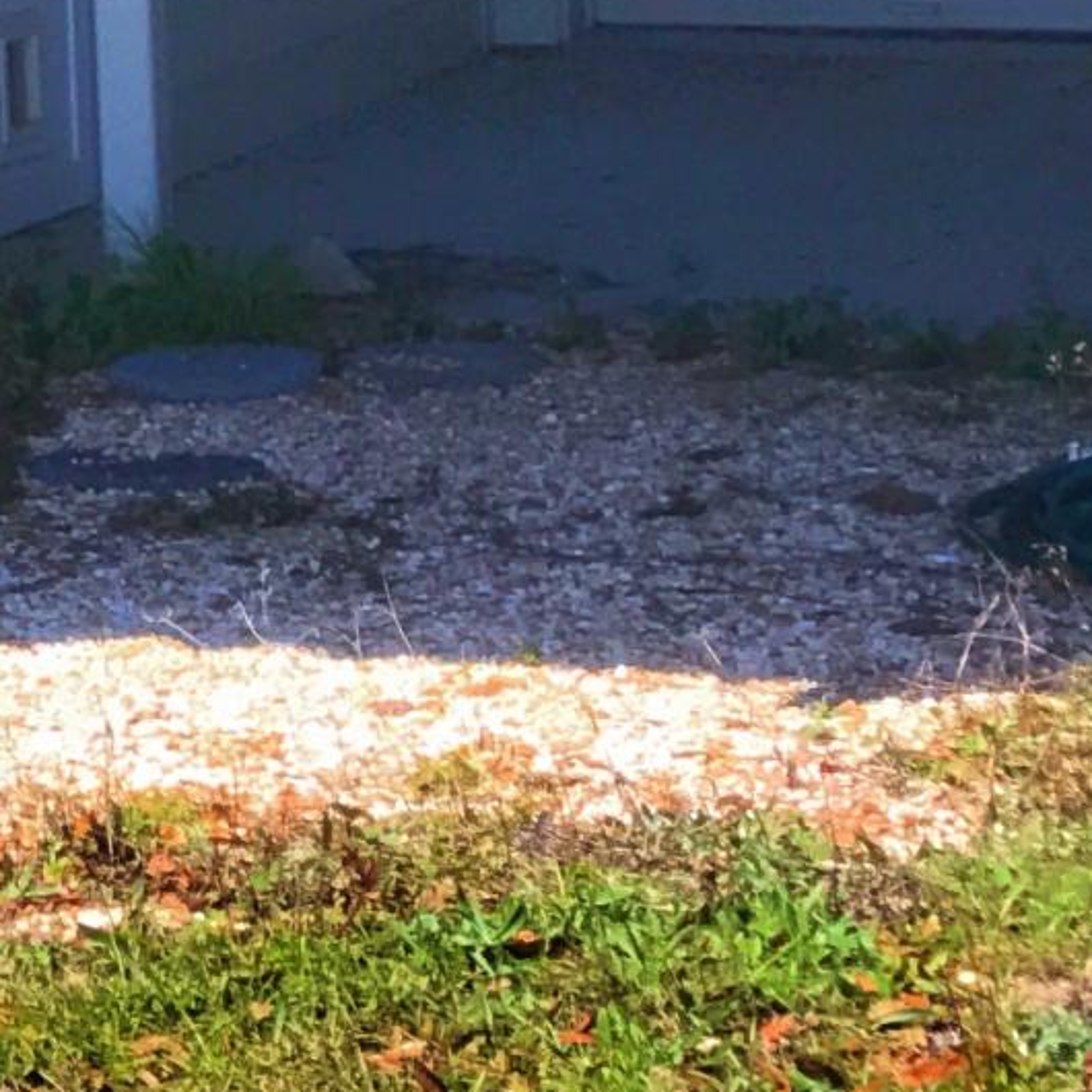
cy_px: -581
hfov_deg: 11.5
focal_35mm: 140
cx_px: -933
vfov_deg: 11.9
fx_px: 4997
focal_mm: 3.99
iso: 20
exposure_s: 1/2037
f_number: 1.8
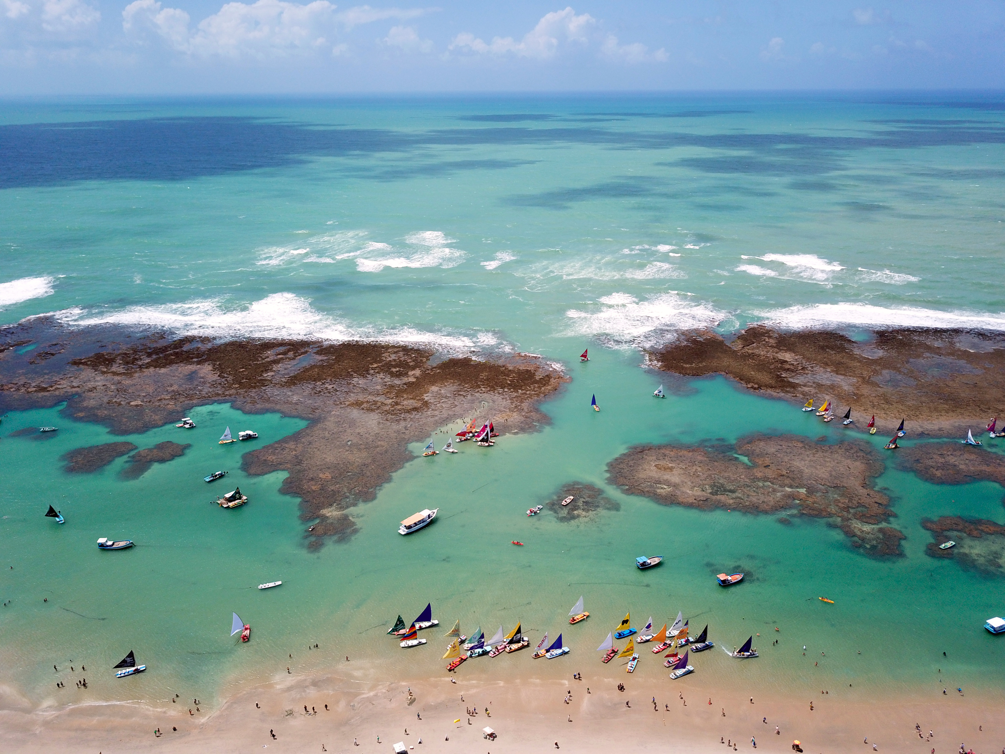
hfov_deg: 67.3
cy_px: 377
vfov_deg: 53.1
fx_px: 755
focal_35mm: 26
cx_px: 502
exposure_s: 1/1852
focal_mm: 4.7
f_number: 2.2
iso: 100
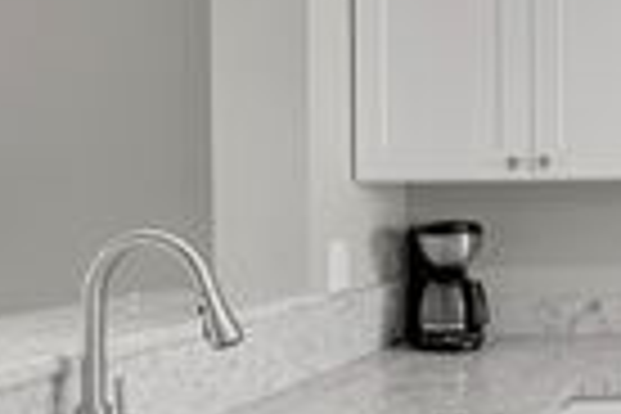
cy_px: 180
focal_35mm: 52
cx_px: 828
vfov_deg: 26.0
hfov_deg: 29.7
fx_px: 897
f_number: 10
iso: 400
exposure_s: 2
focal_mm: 10
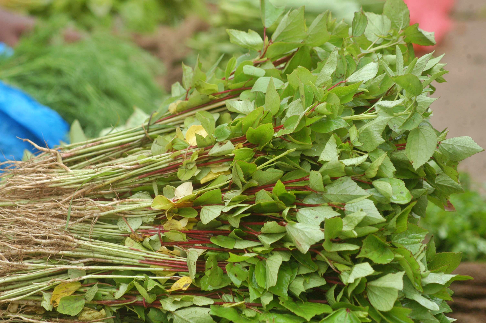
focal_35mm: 183
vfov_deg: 7.5
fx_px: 2468
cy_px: 162
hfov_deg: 11.2
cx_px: 243
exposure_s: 1/500
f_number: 5.6
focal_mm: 122
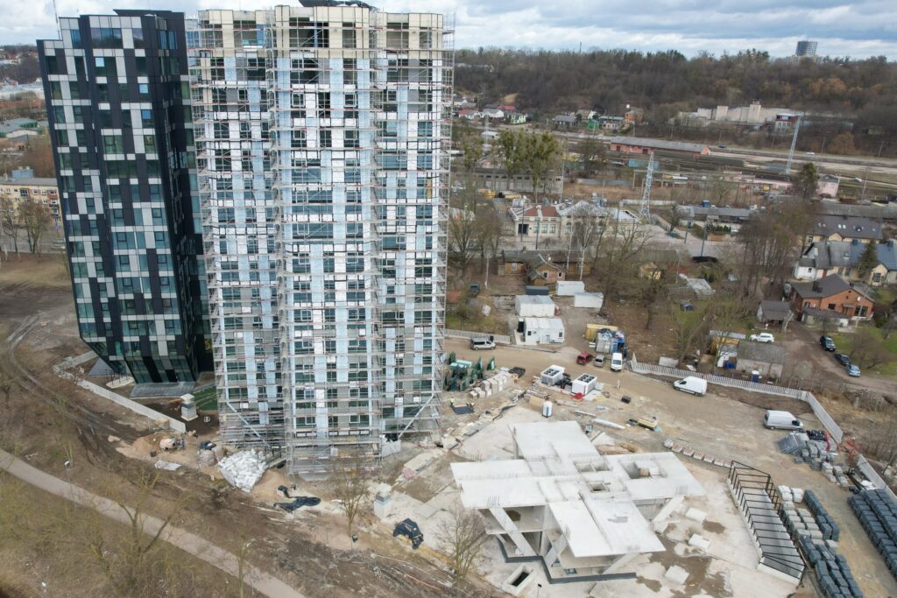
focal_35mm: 22
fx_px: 548
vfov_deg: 57.2
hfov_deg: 78.6
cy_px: 299
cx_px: 448
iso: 200
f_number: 2.8
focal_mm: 8.38
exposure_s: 1/1000
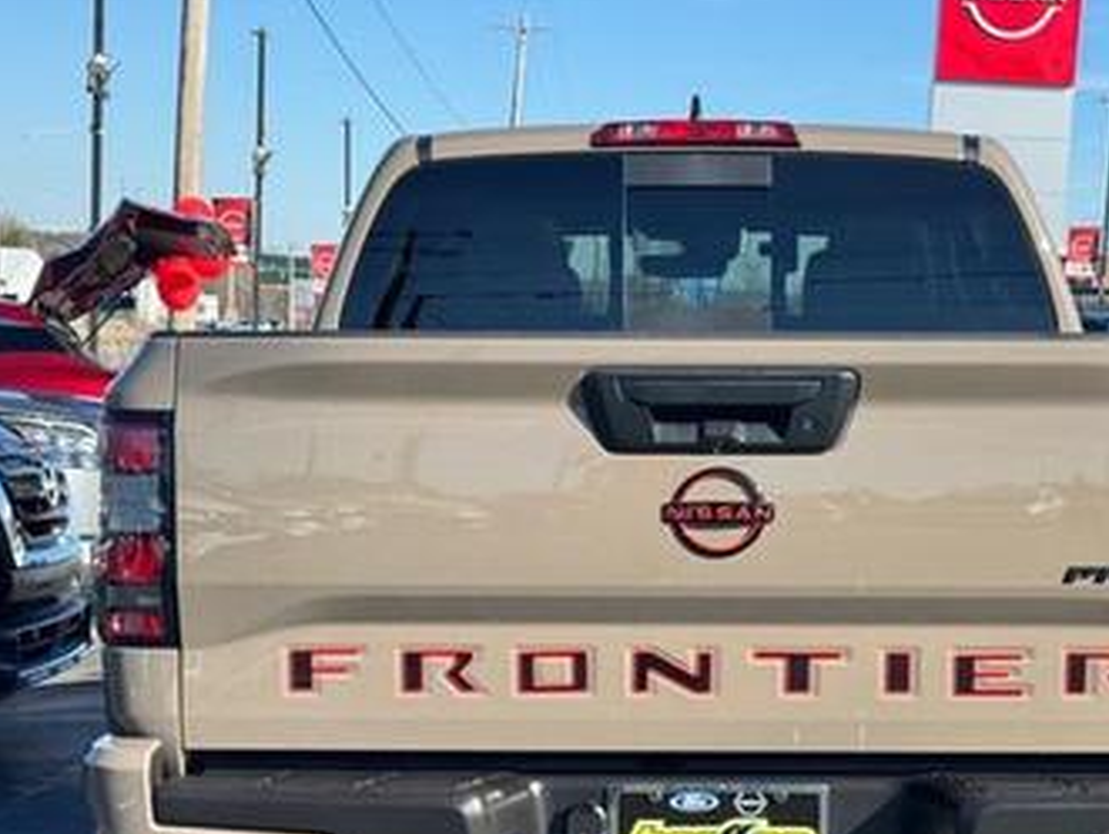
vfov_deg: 20.1
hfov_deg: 26.6
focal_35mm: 73
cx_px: 673
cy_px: 606
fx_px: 2341
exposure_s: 1/2252
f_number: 1.78
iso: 64
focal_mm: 6.76
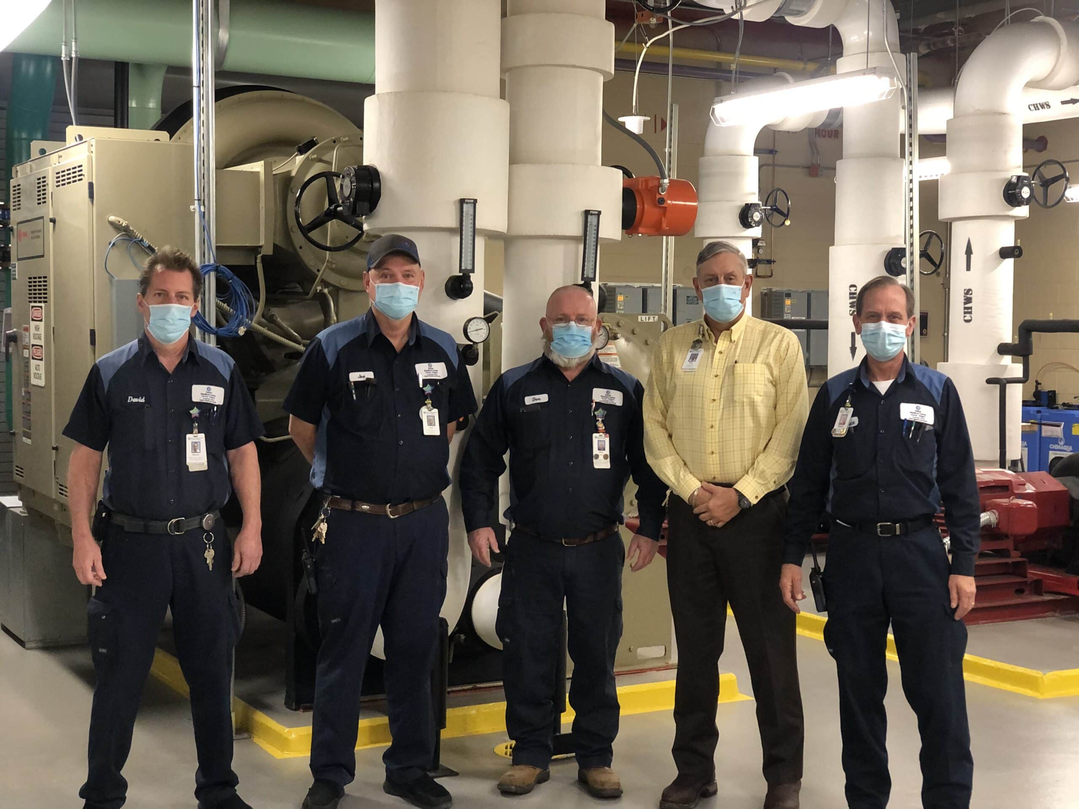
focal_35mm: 52
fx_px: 1621
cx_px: 540
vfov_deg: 28.0
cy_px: 404
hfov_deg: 36.8
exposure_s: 1/24
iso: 160
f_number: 2.4
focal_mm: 6
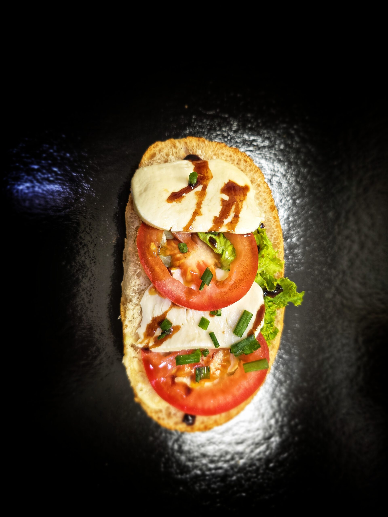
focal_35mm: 23
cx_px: 194
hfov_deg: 58.9
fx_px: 344
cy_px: 258
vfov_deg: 73.9
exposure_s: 1/50
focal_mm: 6.3
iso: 100
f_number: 1.7
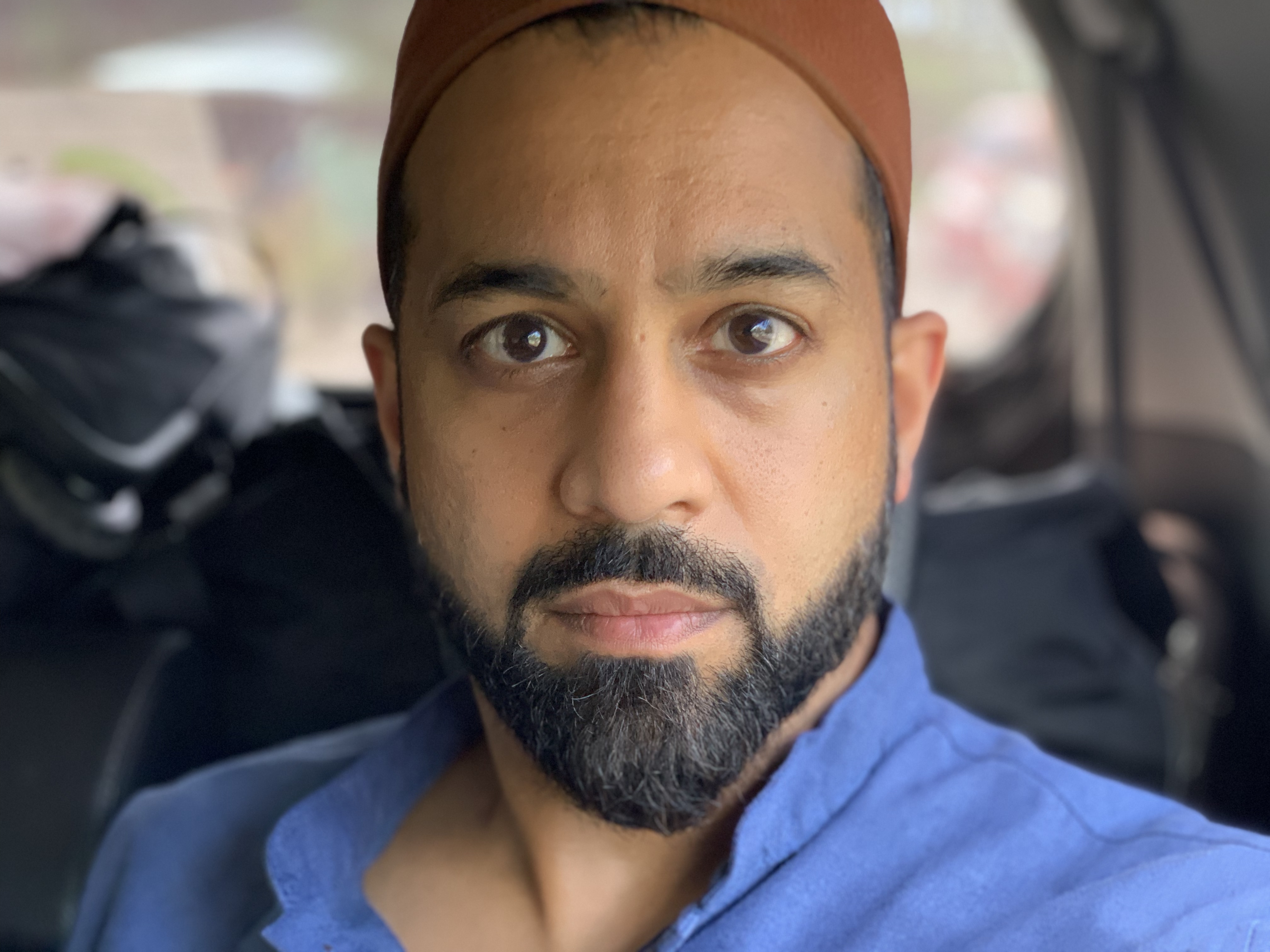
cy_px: 476
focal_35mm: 52
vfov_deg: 28.0
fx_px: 1908
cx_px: 635
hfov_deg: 36.8
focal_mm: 6
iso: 125
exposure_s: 1/107
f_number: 2.4
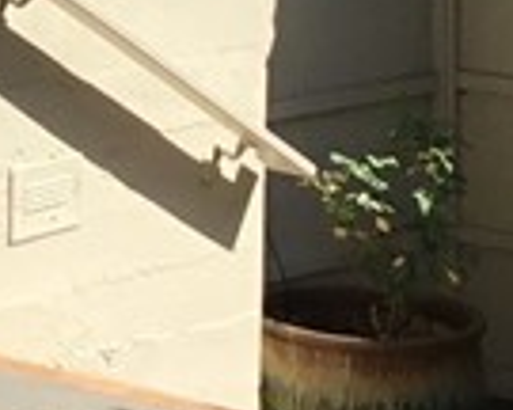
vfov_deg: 6.6
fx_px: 3477
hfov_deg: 8.2
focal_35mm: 229
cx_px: -323
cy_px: -296
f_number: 2.4
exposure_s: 1/876
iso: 25
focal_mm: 3.3
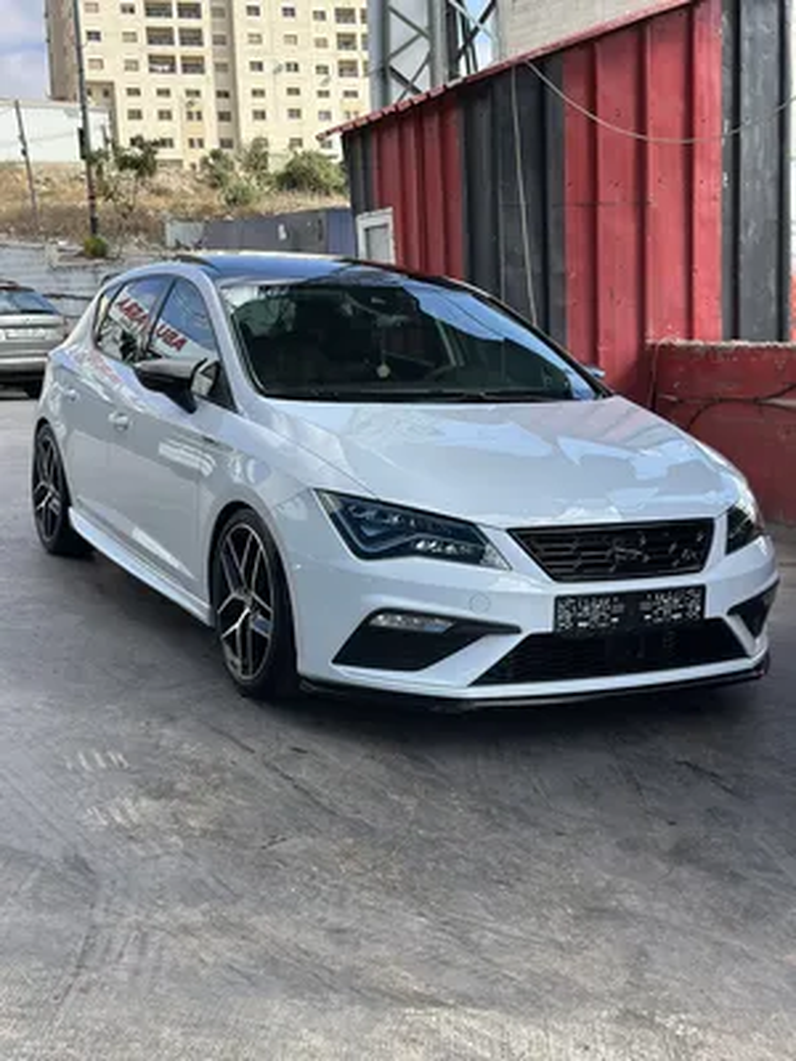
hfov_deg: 30.3
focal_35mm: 48
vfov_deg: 39.7
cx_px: 398
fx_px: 1472
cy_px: 530
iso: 80
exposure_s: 1/1541
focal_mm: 6.86
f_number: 1.78
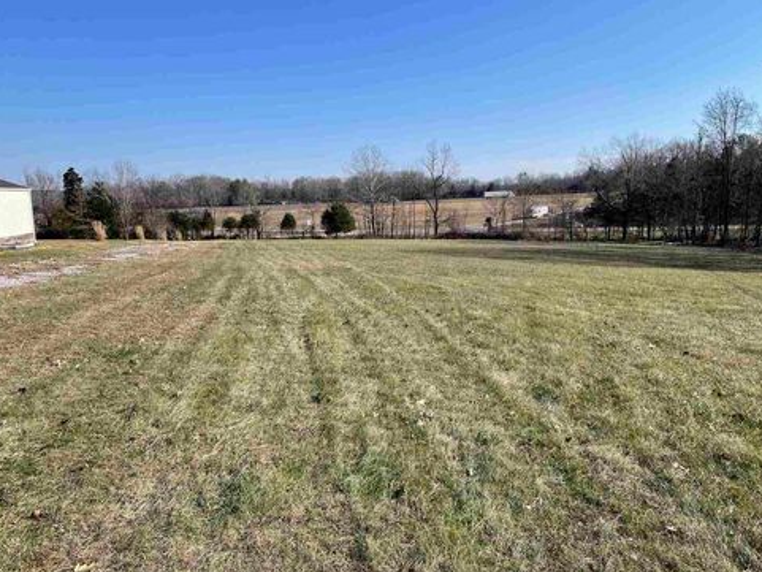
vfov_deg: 51.4
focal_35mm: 27
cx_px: 391
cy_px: 294
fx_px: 594
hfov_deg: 65.3
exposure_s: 1/3125
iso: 32
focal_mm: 4.2
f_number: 1.6
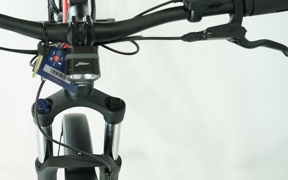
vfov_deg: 22.1
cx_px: 78
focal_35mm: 58
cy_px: 140
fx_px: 455
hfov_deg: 34.5
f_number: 5.6
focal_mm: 33
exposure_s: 1/200
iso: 2500
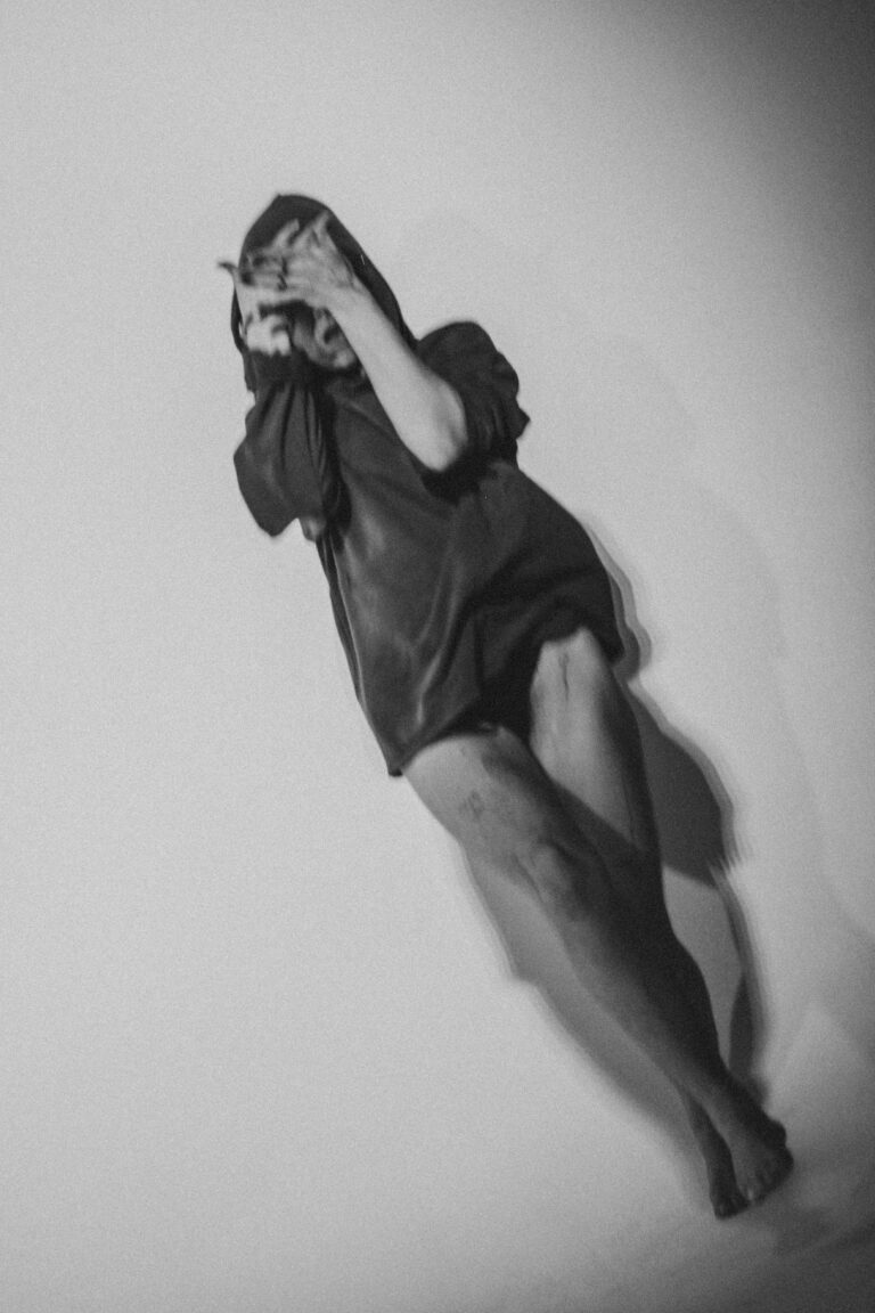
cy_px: 656
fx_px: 3062
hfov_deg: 16.3
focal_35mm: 84
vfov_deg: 24.2
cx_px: 438
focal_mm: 56
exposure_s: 1/160
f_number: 1.2
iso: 640
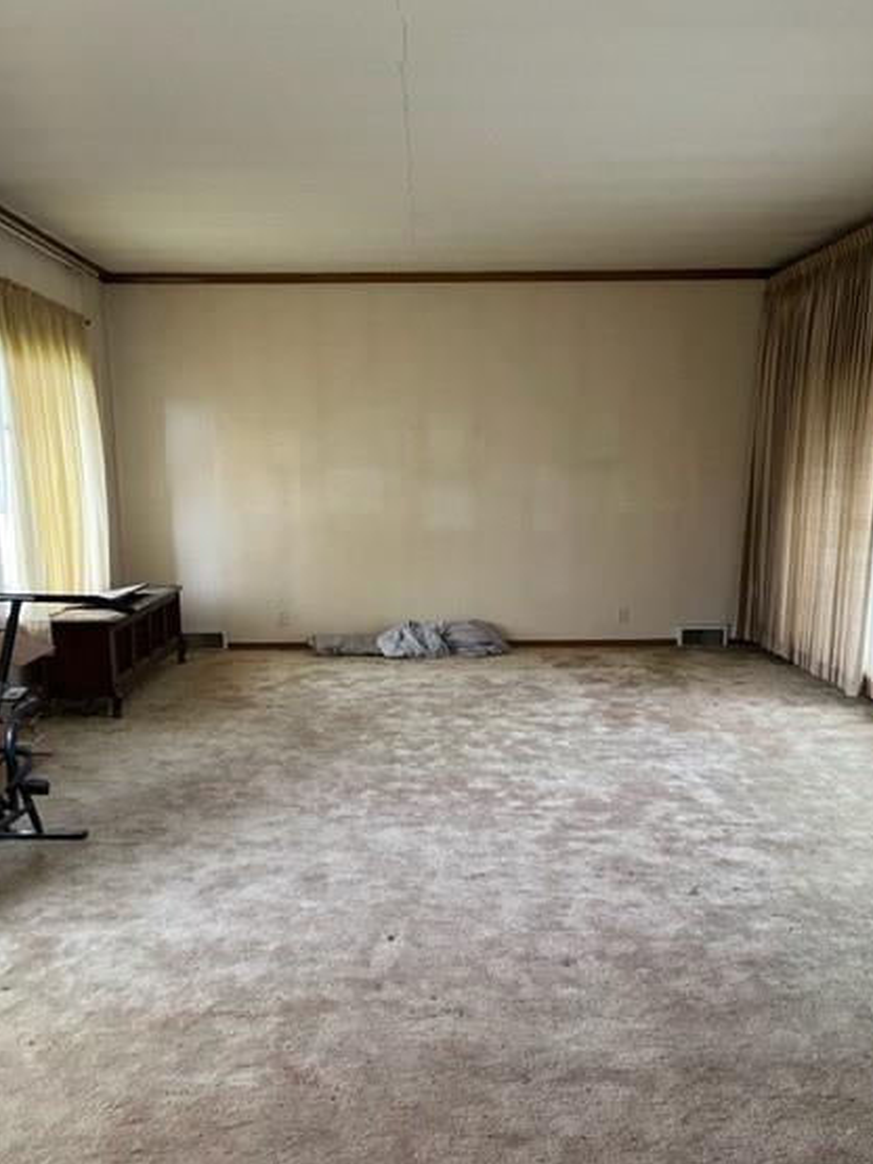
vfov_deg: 59.7
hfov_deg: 46.8
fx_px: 1009
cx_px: 434
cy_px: 665
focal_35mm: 30
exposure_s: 1/60
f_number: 1.6
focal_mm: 5.1
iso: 200
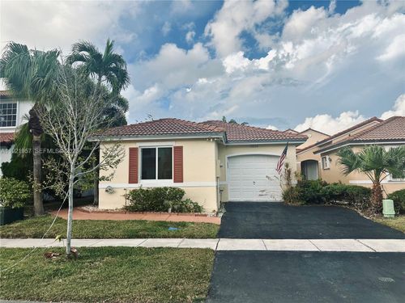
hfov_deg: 71.6
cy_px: 152
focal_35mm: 24
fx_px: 281
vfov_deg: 56.8
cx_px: 202
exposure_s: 1/2967
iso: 80
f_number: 1.78
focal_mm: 6.86
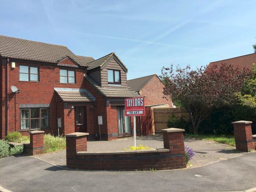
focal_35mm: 29
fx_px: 214
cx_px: 128
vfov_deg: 48.2
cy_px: 96
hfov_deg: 61.7
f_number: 2.2
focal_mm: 4.15
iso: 32
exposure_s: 1/1647
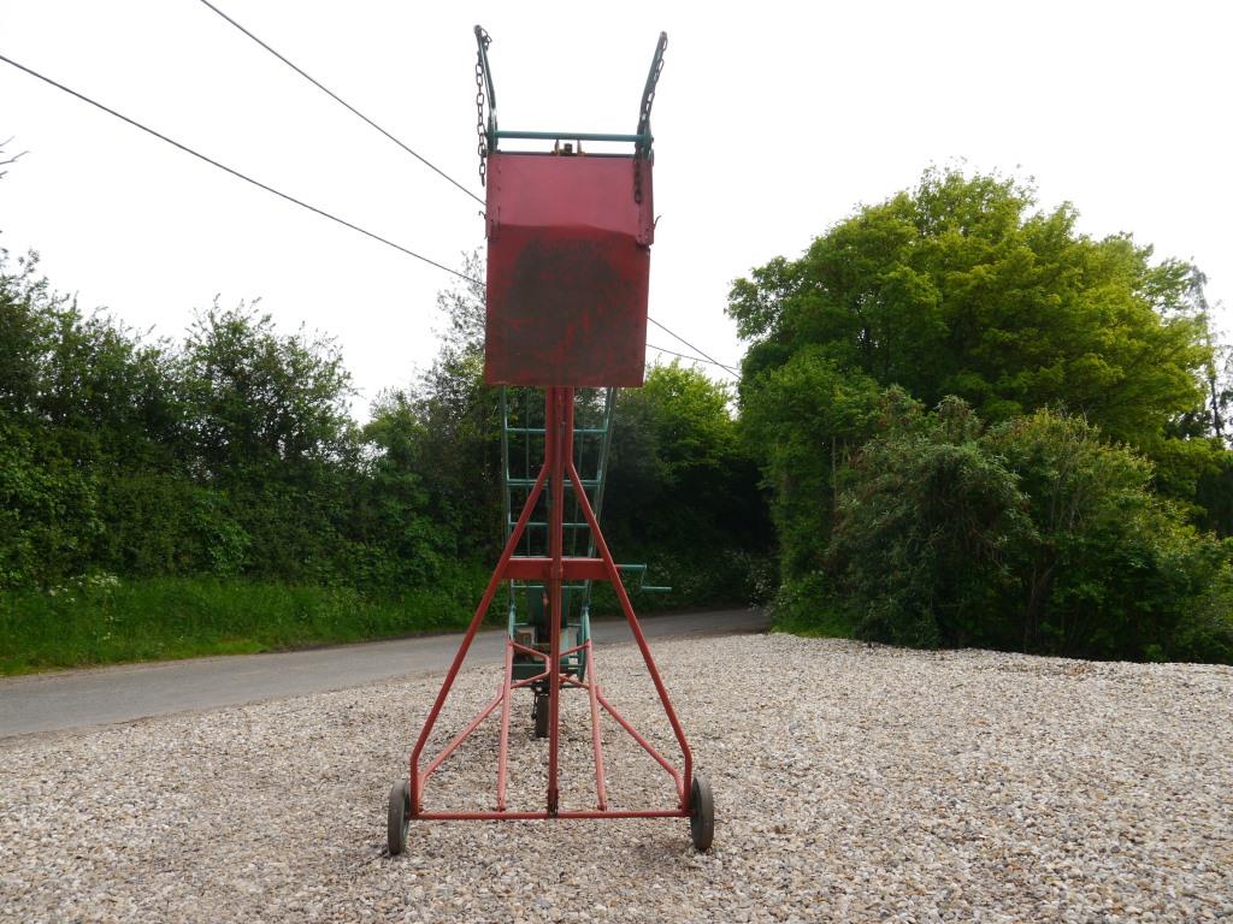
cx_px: 616
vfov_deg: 49.7
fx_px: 997
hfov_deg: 63.4
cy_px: 462
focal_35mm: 28
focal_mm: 14
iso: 160
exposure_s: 1/250
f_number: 6.3
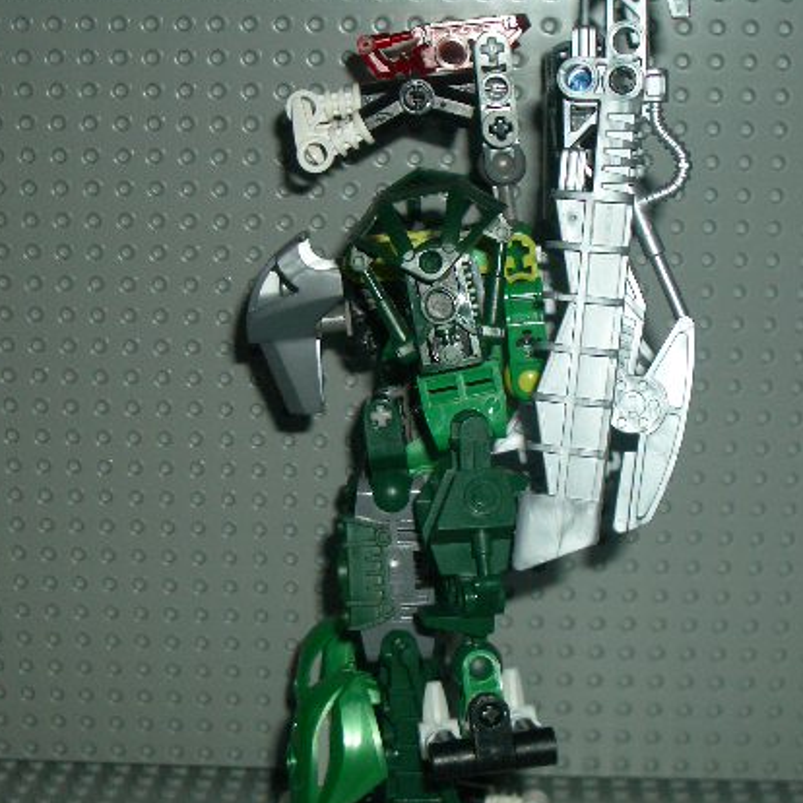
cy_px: 452
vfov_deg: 25.7
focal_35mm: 67
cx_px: 407
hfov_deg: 25.7
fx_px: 1758
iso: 100
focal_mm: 8.2
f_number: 3.1
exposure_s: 1/60
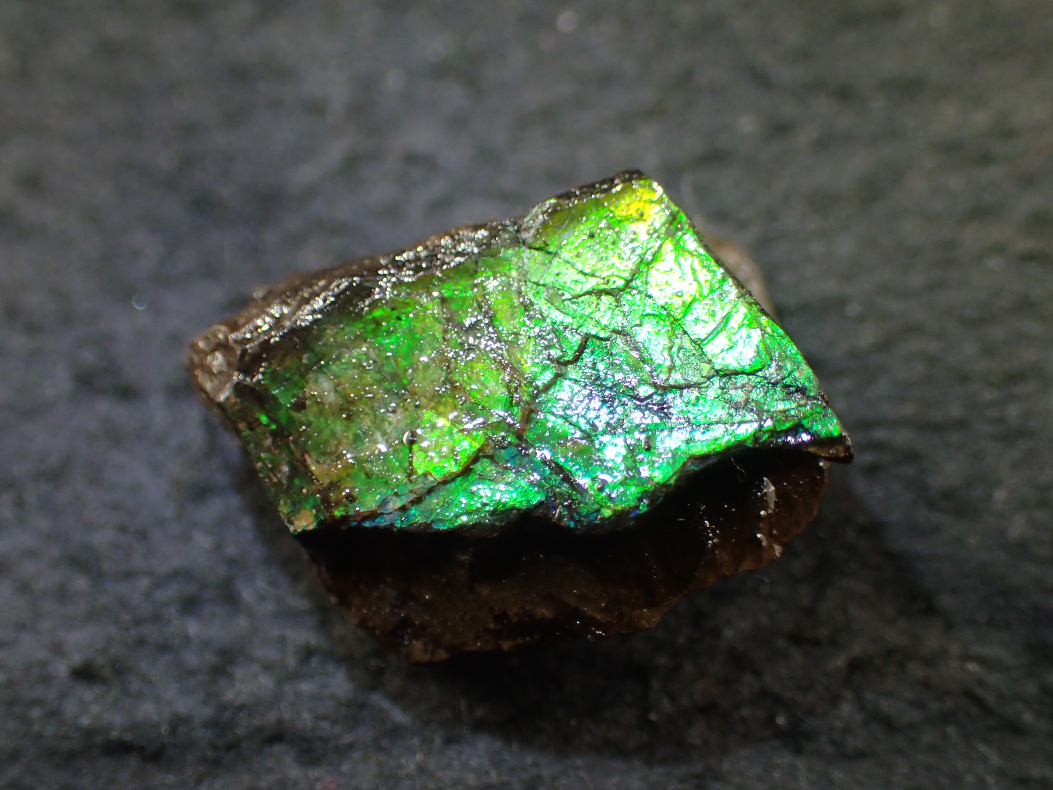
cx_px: 526
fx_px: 1612
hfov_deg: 36.2
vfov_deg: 27.5
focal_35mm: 53
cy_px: 395
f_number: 3.4
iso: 400
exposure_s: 1/200
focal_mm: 9.61
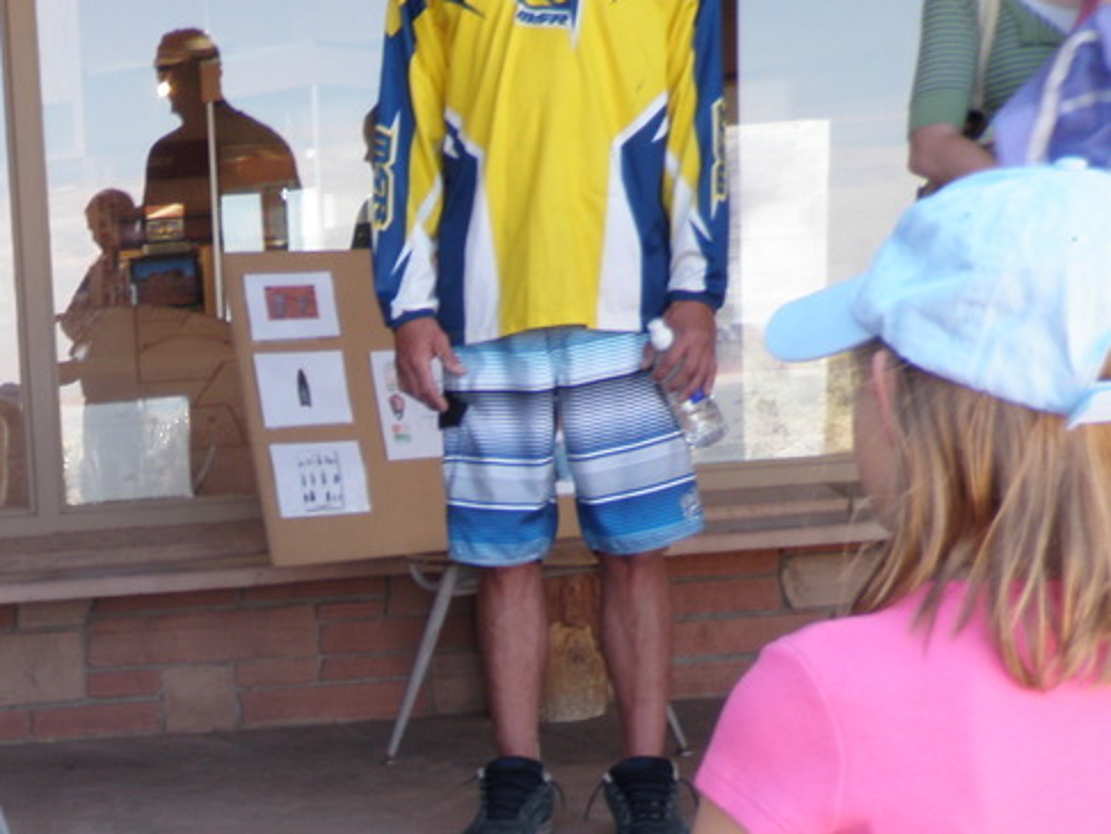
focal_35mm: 74
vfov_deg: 19.4
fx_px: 2376
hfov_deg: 25.0
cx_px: -23
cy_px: 813
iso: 50
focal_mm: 6.53
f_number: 4.1
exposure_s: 1/40
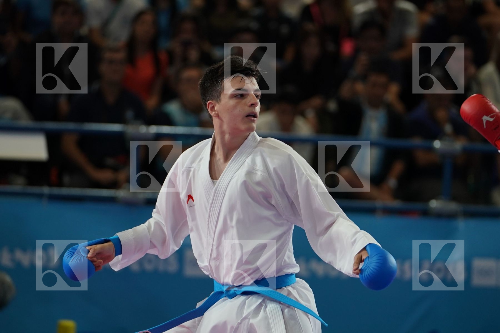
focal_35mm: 259
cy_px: 166
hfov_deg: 8.0
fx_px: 3597
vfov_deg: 5.3
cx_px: 250
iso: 800
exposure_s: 1/1000
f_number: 2.8
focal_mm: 173
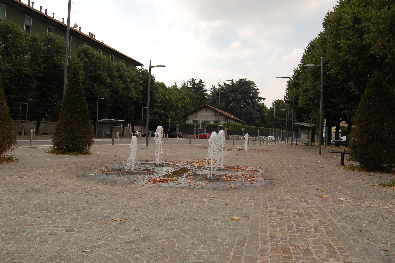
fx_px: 307
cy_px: 129
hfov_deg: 65.5
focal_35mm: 28
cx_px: 191
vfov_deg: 46.4
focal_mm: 18
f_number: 9
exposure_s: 1/320
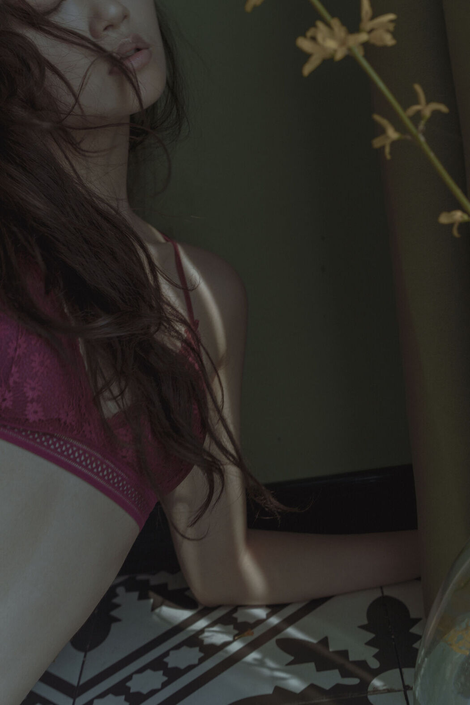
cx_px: 235
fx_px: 1142
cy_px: 352
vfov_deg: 34.3
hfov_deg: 23.3
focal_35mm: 58
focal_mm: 58.3
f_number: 7.1
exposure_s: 1/100
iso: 200
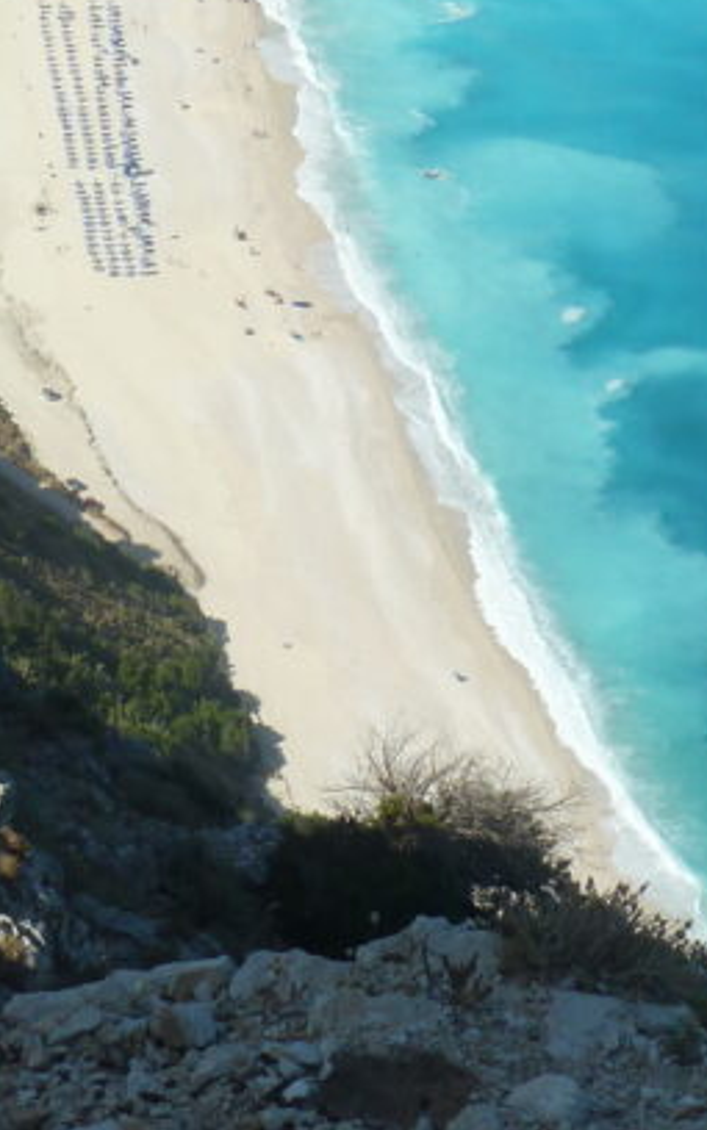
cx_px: 394
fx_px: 3607
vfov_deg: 17.2
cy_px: -108
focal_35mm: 117
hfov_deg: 11.2
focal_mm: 7.3
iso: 80
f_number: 5
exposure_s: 1/500
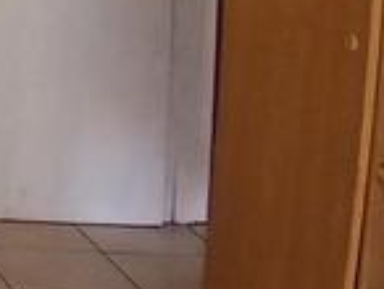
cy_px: -129
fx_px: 1033
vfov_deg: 14.9
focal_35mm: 93
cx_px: -584
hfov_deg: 13.7
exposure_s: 1/50
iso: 64
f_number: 2.2
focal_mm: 1.4
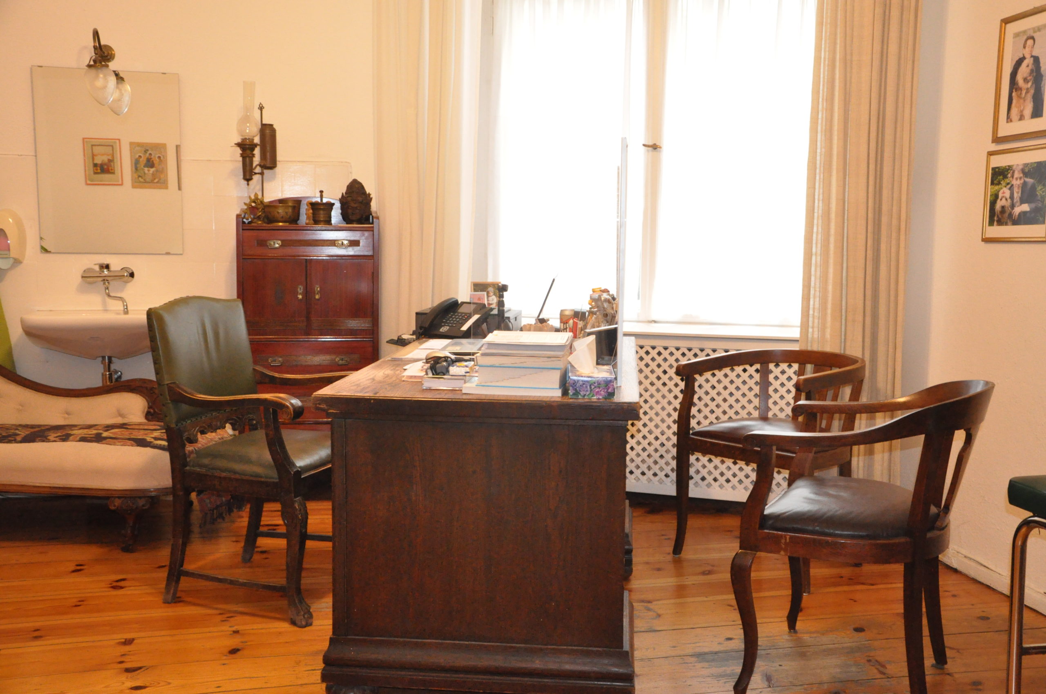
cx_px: 523
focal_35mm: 38
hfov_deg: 51.3
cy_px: 347
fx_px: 1088
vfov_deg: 35.4
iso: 3200
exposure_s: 1/60
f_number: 5.6
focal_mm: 25
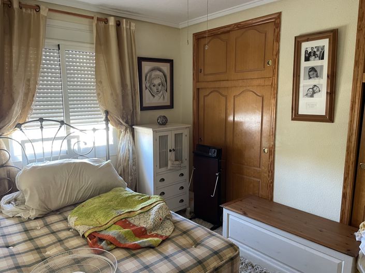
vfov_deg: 53.0
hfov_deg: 67.3
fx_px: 274
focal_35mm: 26
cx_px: 182
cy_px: 136
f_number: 1.6
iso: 250
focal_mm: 4.2
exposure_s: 1/50
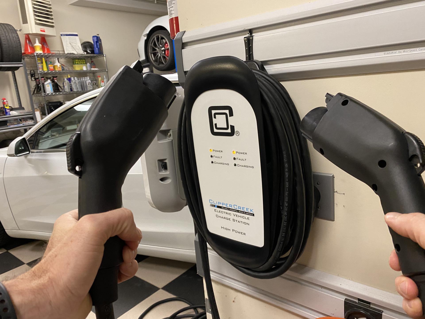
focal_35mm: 26
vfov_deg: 53.1
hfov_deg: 67.3
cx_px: 212
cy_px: 160
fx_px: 319
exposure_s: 1/40
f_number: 1.8
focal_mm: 4.25
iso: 320
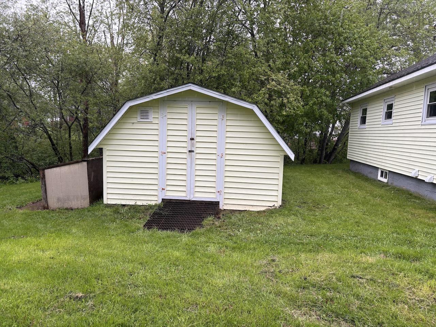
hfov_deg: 67.3
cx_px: 218
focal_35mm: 26
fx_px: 327
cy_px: 164
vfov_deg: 53.1
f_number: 1.6
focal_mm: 5.96
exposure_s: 1/121
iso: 64
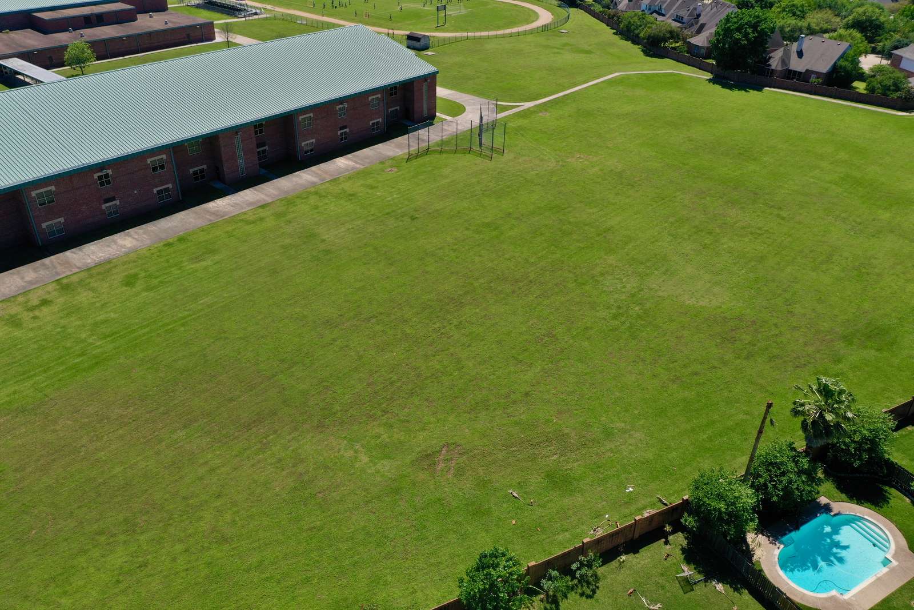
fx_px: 711
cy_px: 305
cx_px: 457
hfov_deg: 65.5
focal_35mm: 28
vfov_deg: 46.4
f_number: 6.3
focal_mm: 10.26
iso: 100
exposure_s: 1/500
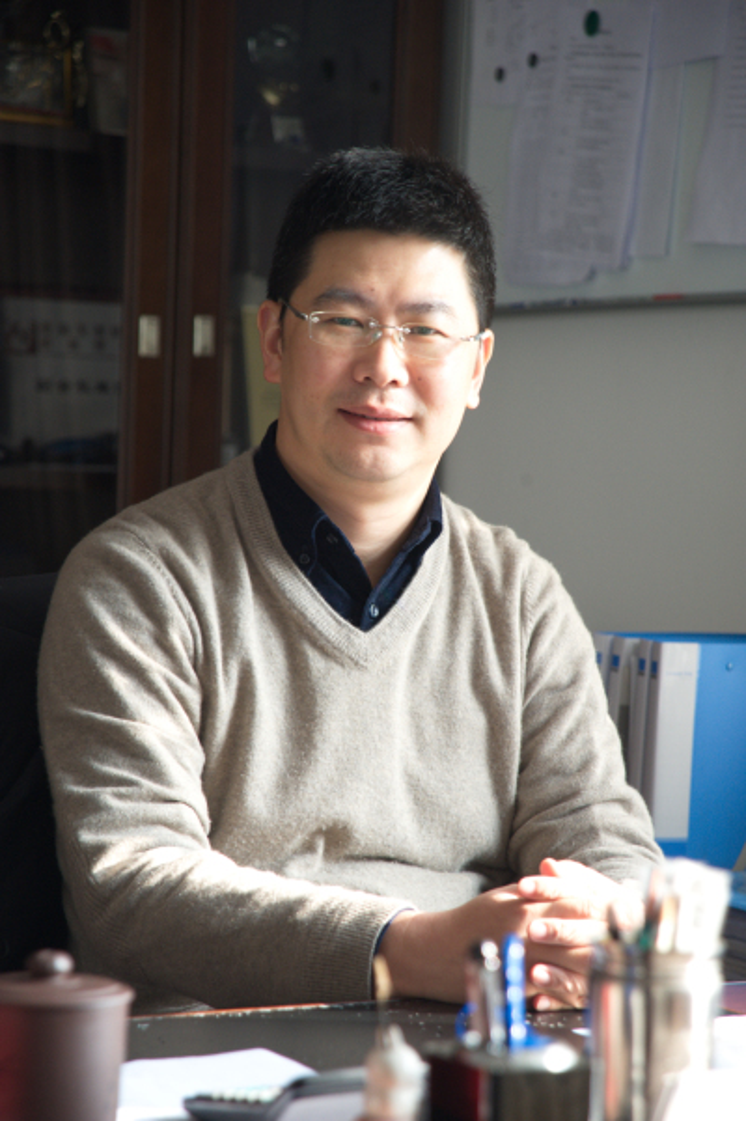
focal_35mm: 120
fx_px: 3734
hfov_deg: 11.4
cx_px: 373
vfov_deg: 17.1
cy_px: 560
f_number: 6.3
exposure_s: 1/160
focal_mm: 120
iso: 1600
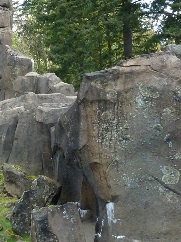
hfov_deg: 22.5
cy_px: 122
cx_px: -24
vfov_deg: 31.7
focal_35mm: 61
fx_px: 425
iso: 400
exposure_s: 1/500
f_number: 3.3
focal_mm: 4.1
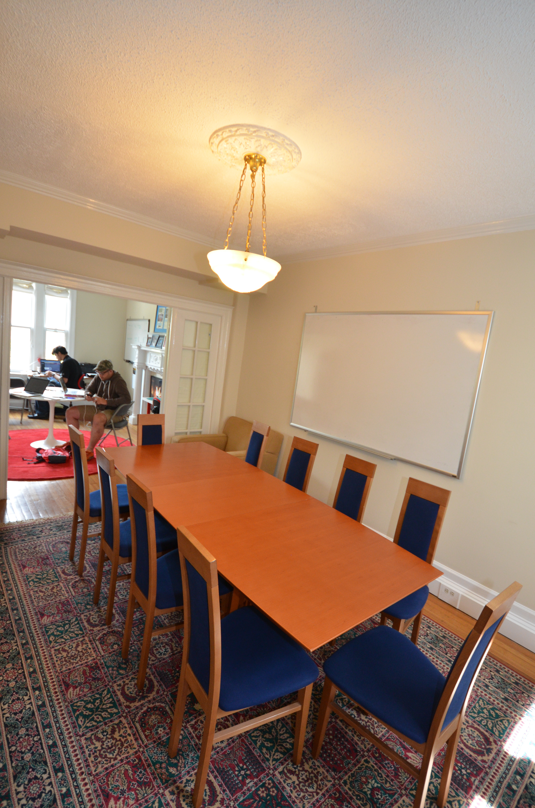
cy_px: 404
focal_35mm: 16
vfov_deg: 95.1
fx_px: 369
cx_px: 268
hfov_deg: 71.8
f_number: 4
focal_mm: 11
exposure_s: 1/60
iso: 720
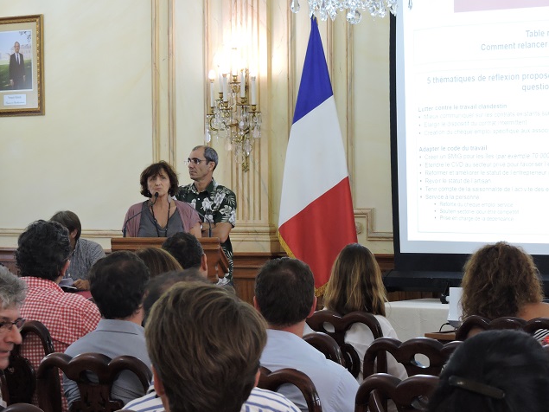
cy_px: 207
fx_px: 1998
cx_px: 275
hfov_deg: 15.6
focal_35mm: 126
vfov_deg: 11.8
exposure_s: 1/15
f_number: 5
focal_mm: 22.4
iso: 640
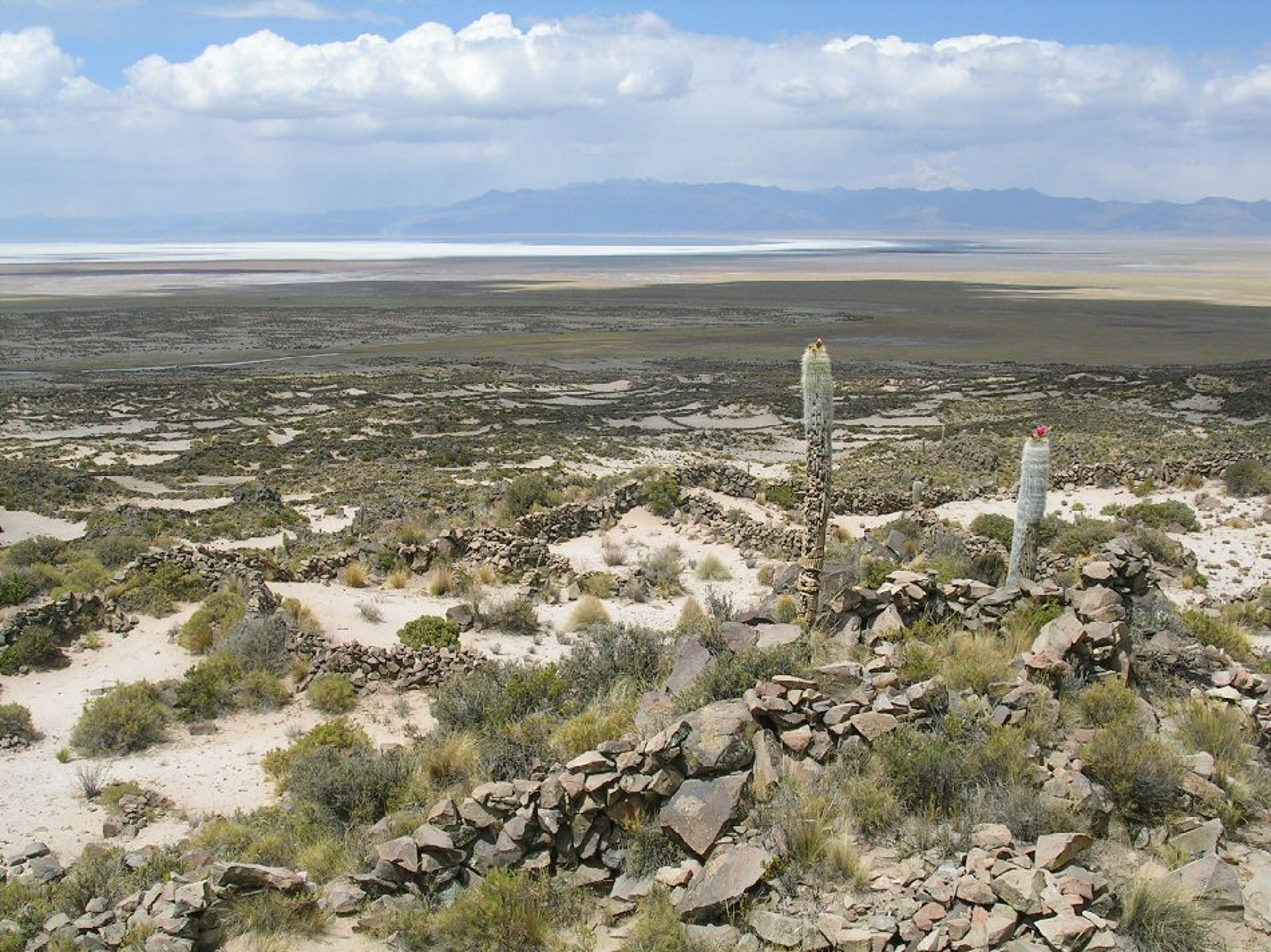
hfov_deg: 38.9
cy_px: 476
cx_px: 636
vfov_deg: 29.7
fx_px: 1799
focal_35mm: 49
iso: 50
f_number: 6.2
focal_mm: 7.5
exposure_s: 1/350
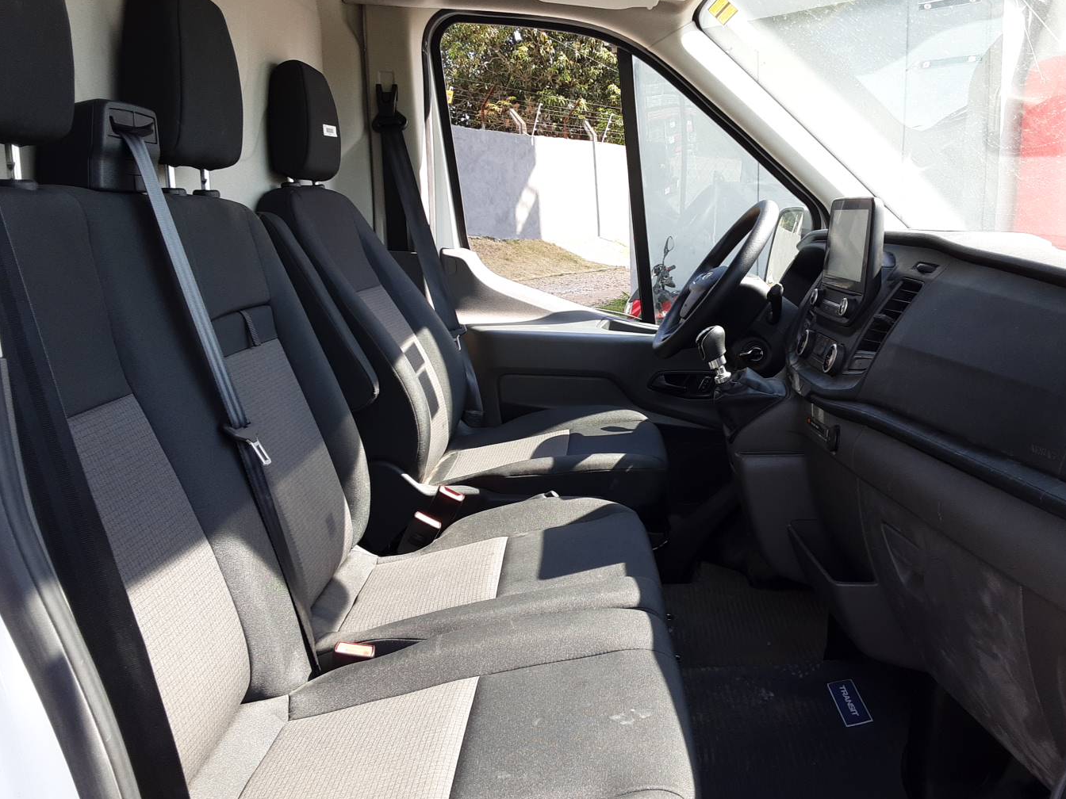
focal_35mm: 30
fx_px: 924
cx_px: 569
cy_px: 407
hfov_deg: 59.9
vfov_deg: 46.8
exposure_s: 1/198
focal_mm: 2.9
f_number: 1.9
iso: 40
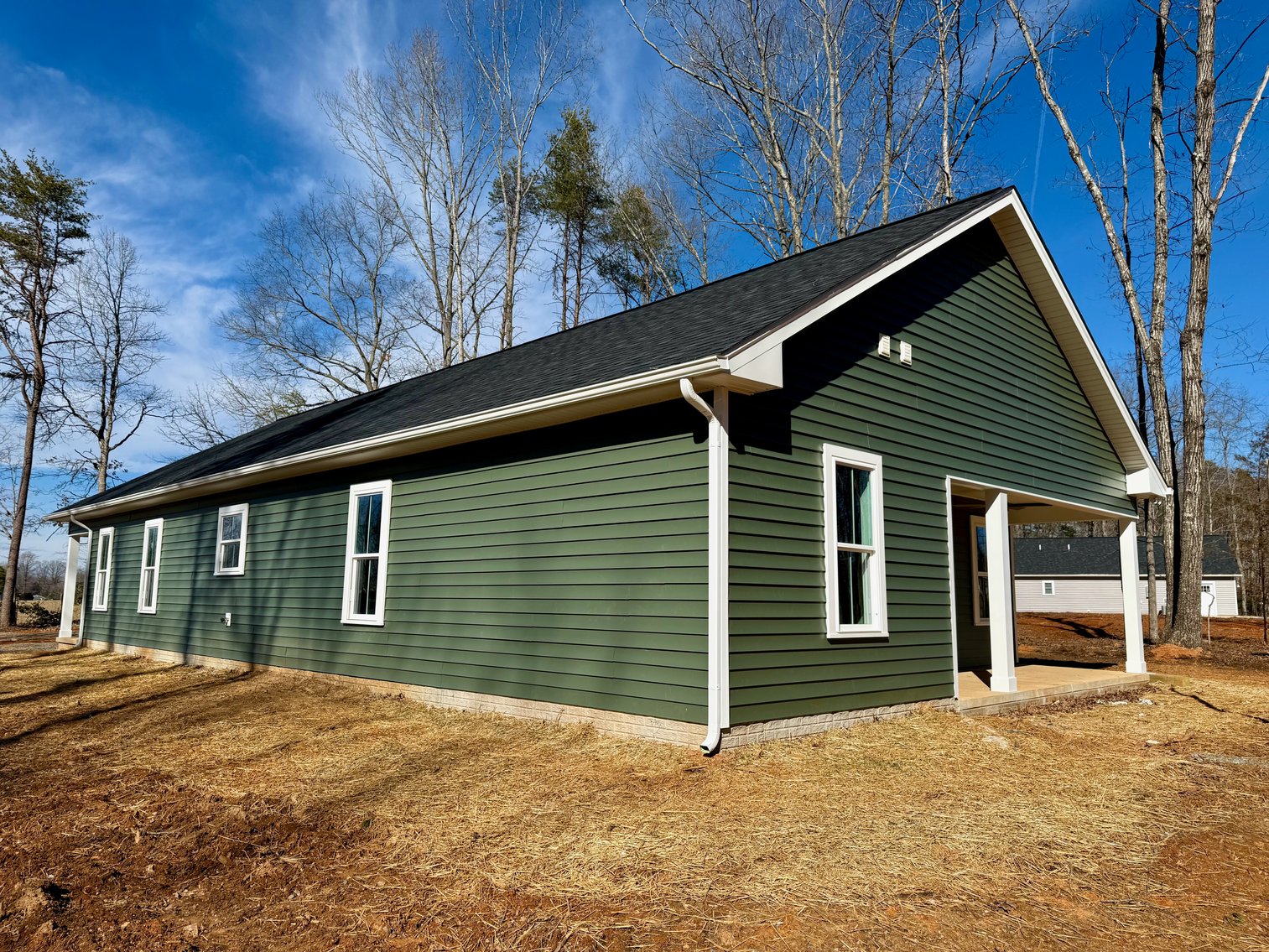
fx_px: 880
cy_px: 476
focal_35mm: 24
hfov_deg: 71.6
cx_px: 634
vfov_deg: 56.8
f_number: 1.78
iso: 80
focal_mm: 6.76
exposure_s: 1/5714
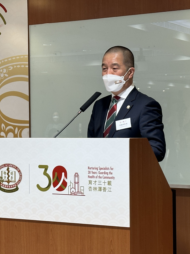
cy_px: 129
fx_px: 476
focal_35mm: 65
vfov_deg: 29.8
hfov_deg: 22.6
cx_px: 110
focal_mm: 6.86
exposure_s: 1/50
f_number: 1.78
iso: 100
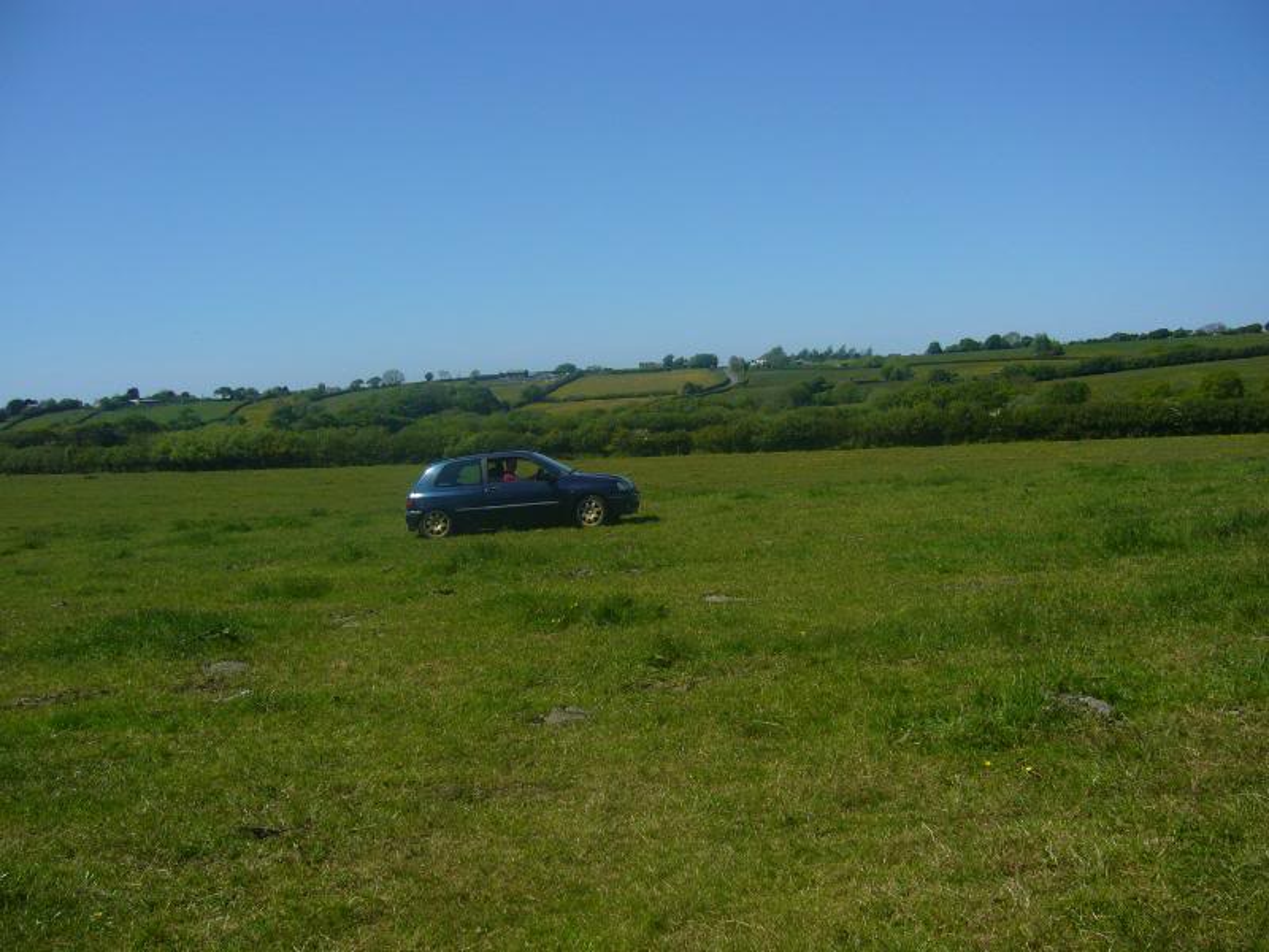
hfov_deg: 52.6
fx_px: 1283
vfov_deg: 40.7
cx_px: 634
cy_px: 476
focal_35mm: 35
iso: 100
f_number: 5.6
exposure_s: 1/800
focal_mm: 5.8
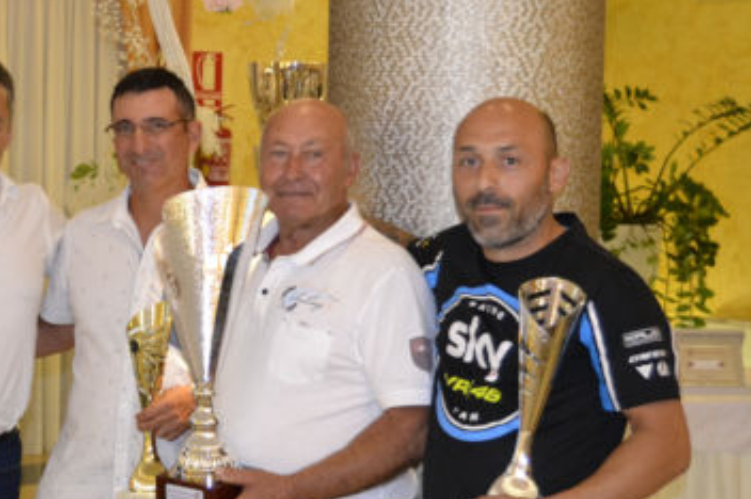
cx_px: 117
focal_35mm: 87
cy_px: 203
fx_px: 1813
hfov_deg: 23.0
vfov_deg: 15.7
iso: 2200
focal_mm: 34
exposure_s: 1/60
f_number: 4.5
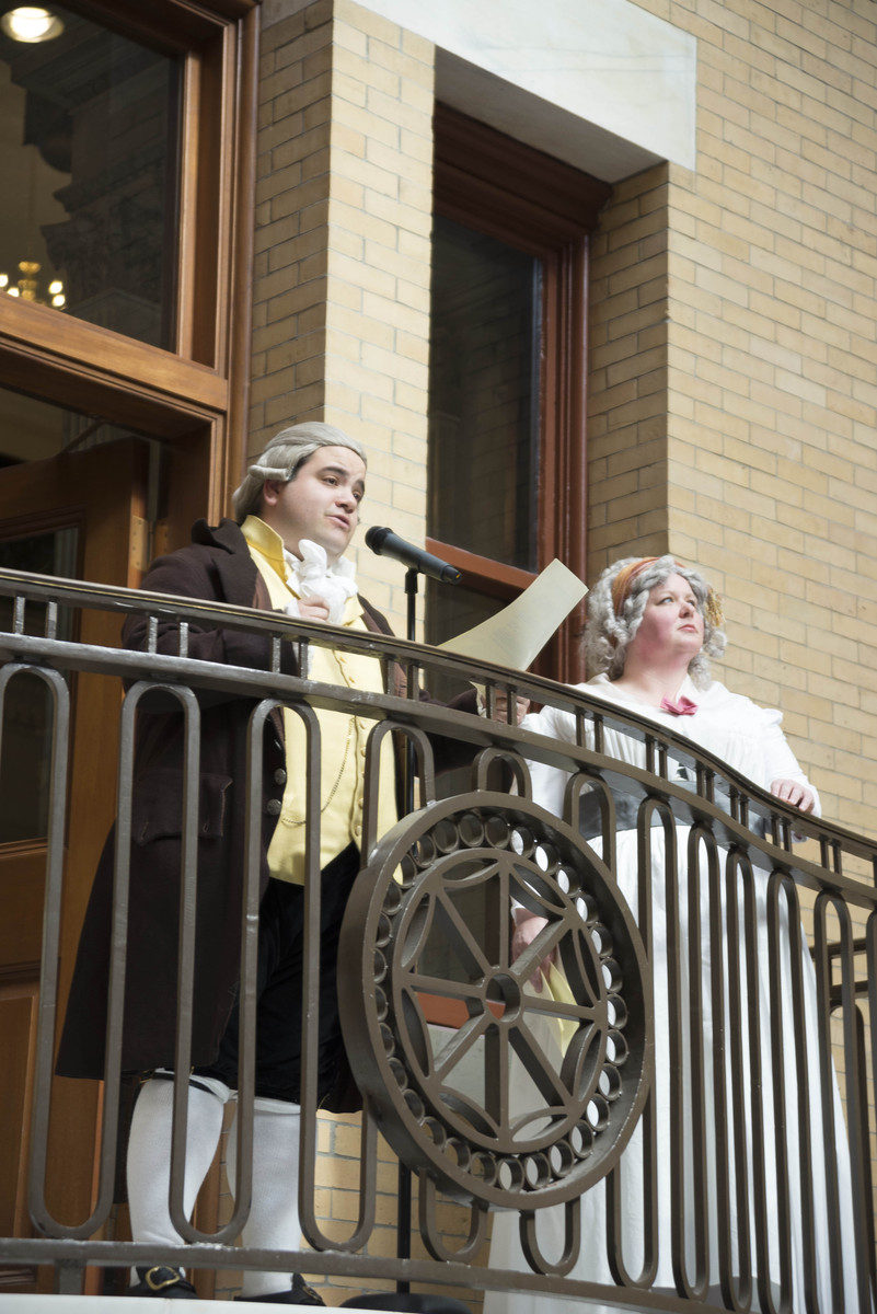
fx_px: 3103
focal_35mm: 85
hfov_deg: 16.1
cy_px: 657
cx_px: 438
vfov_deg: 23.9
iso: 400
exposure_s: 1/80
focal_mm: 85
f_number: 4
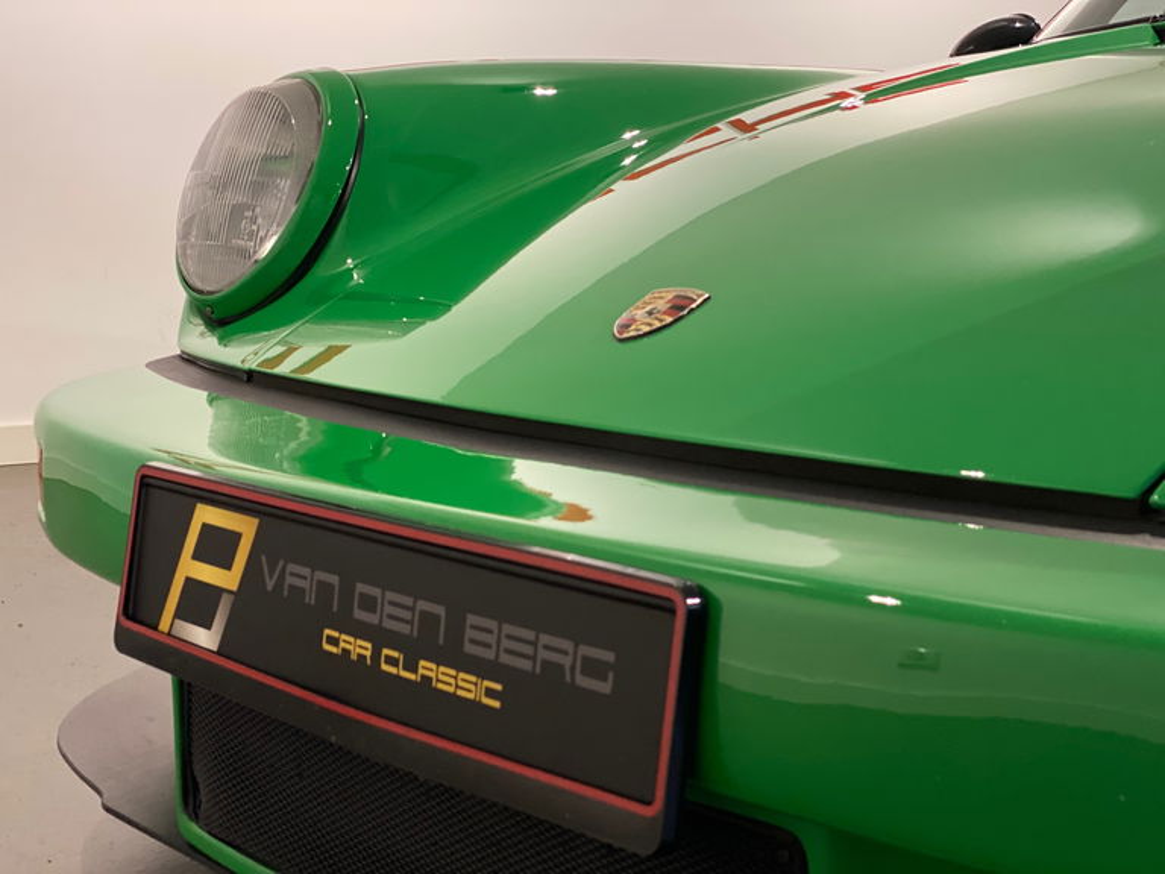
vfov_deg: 28.0
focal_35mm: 52
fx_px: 1750
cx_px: 582
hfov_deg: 36.8
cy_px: 437
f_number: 2
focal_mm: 6
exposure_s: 1/25
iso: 320
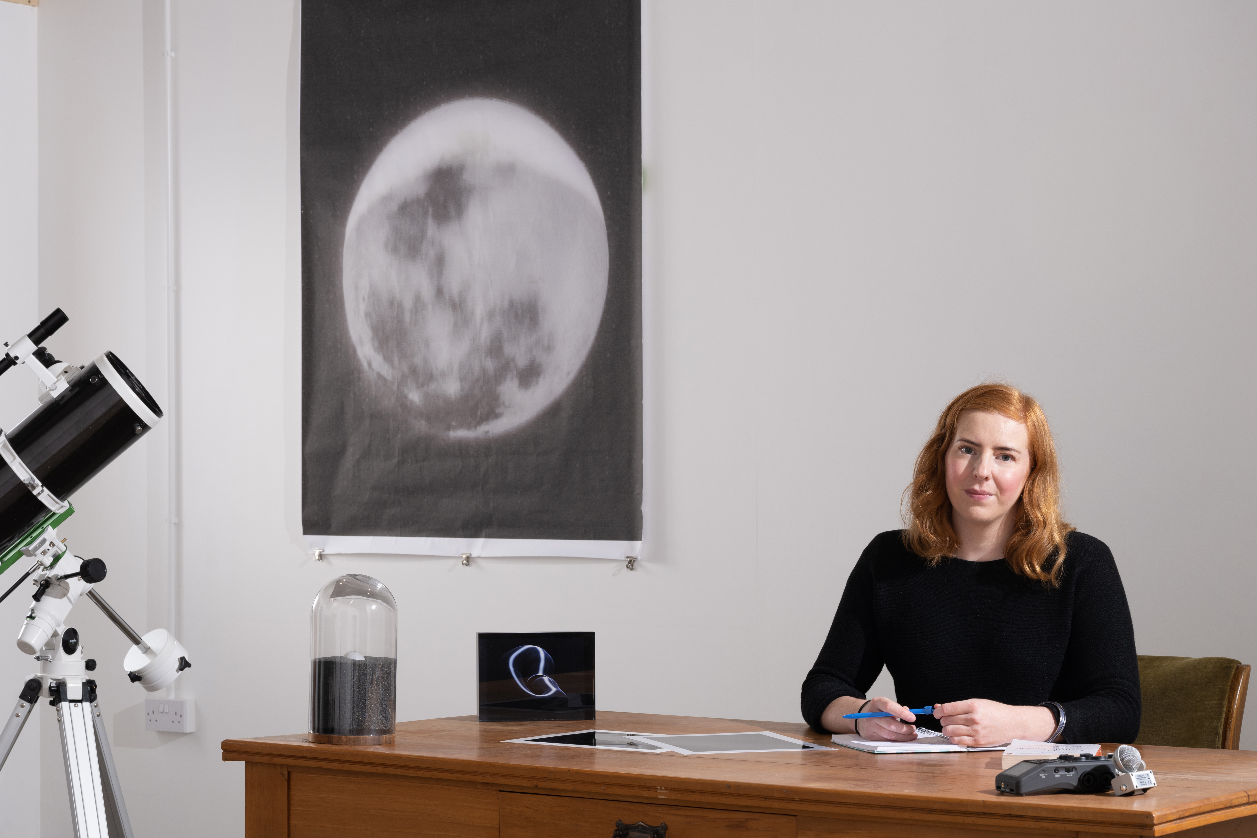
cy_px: 515
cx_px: 479
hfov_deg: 26.6
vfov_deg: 17.9
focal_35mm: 76
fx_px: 2654
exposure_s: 1/25
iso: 100
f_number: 8
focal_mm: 59
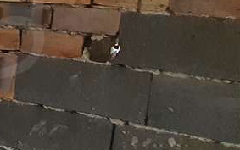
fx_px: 478
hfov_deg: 13.9
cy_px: 19
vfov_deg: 17.6
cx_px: -379
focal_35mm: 73
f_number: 2.2
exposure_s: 1/50
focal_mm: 1.8
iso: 80
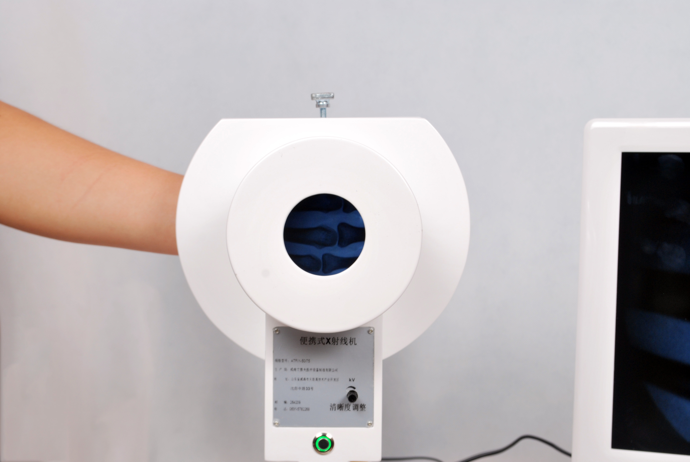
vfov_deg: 19.8
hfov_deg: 29.2
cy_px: 231
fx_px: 1324
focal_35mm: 69
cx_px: 345
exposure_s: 1/50
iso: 200
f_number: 9
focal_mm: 46
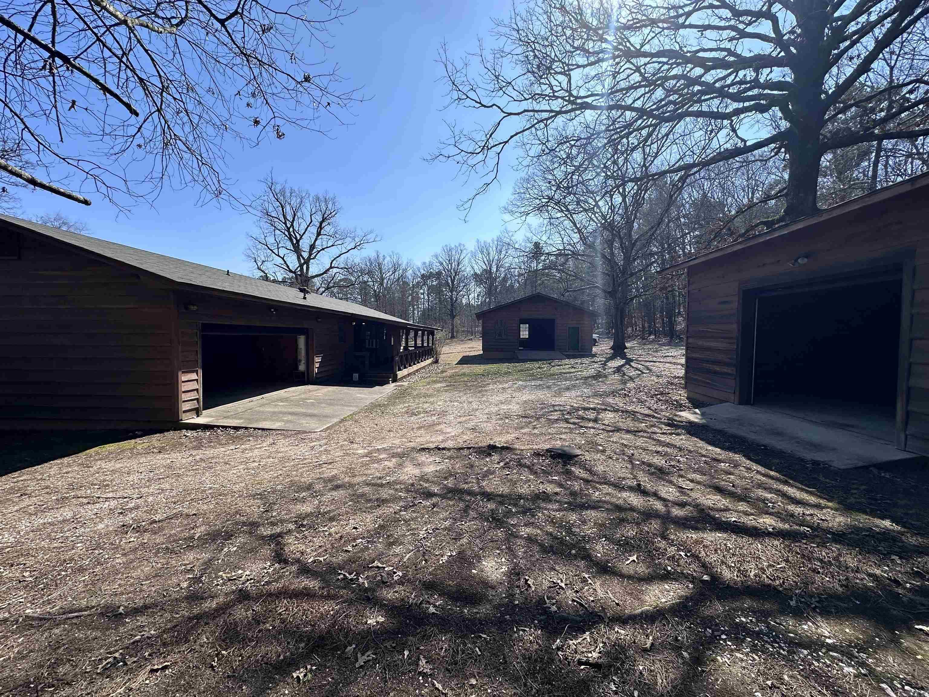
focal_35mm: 14
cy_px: 348
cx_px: 464
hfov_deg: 102.1
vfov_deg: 85.7
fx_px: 376
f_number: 2.2
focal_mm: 2.22
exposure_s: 1/1667
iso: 50
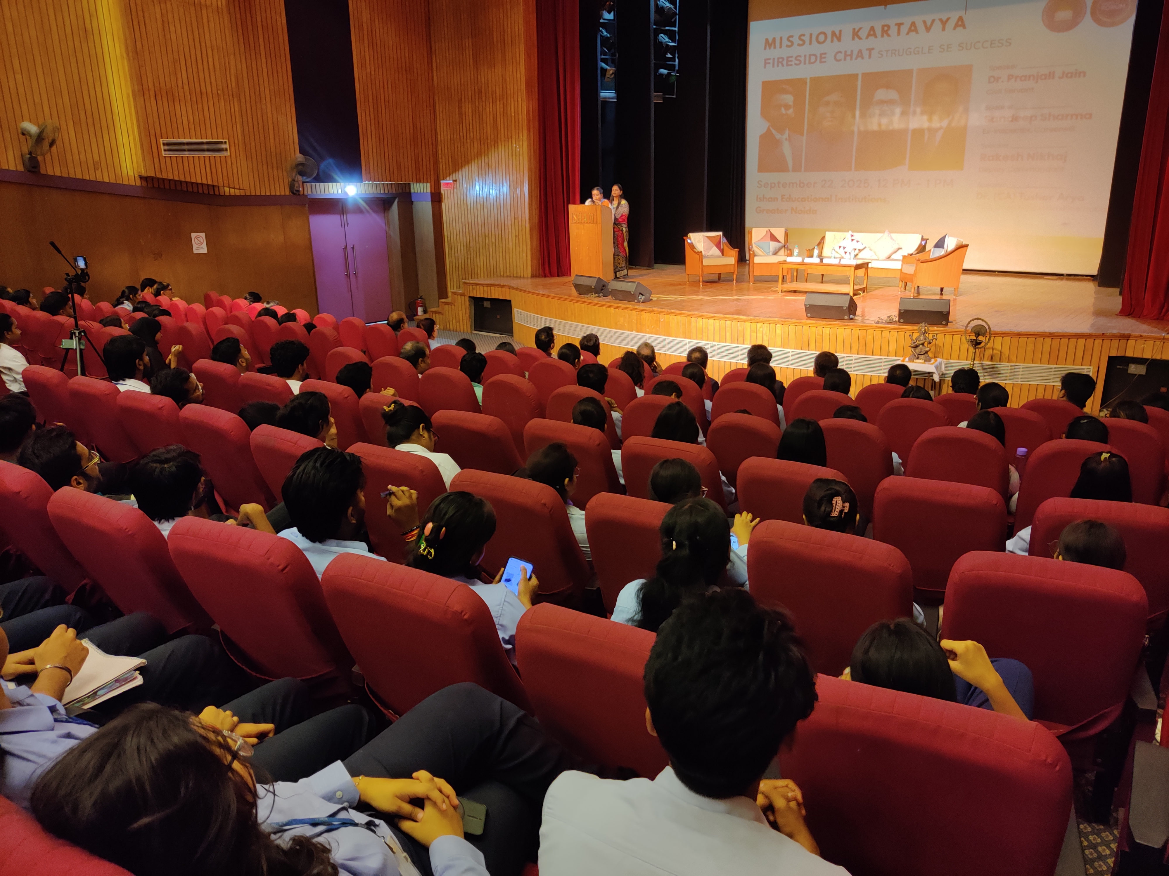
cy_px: 438
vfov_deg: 51.4
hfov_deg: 65.3
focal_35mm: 27
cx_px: 584
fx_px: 912
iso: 250
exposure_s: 1/20
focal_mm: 4.75
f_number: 1.75
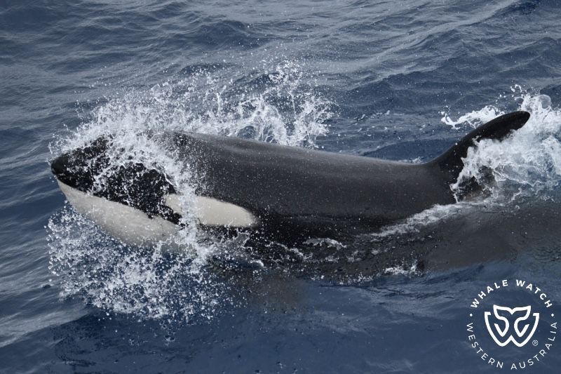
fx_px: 2726
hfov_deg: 11.7
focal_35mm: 175
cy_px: 187
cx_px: 280
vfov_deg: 7.8
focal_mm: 175
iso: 1800
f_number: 5.3
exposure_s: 1/8000
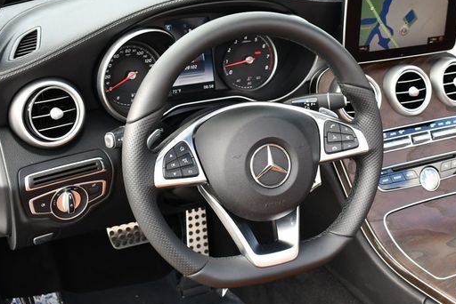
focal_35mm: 55
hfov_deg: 36.1
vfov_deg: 24.6
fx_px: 697
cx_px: 276
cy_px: 137
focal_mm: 22
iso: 400
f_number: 4.5
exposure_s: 1/250
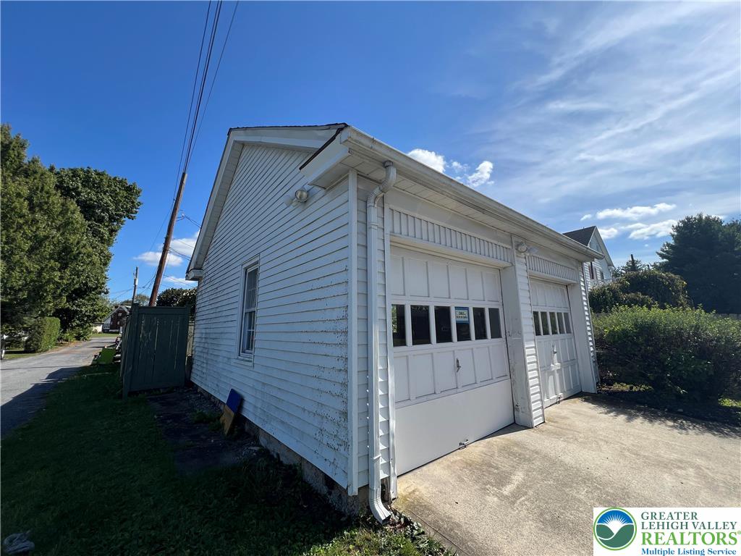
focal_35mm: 13
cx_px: 370
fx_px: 278
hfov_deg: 106.2
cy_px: 278
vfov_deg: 89.9
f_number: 1.8
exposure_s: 1/1340
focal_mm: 1.57
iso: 32
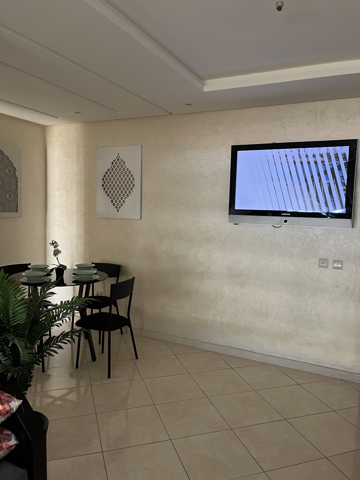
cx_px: 180
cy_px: 240
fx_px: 361
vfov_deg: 67.3
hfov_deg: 53.1
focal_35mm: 26
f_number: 1.6
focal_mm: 5.1
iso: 100
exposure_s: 1/60
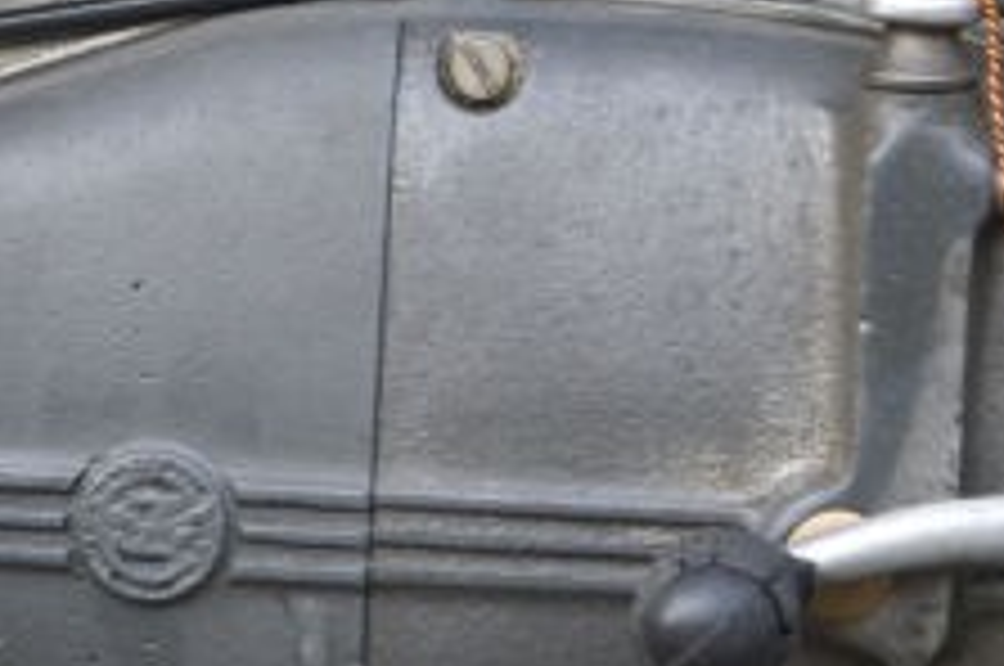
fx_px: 11752
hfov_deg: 4.9
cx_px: 572
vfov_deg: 3.2
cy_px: -65
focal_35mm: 422
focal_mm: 92
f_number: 5.6
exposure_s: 1/100
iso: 400
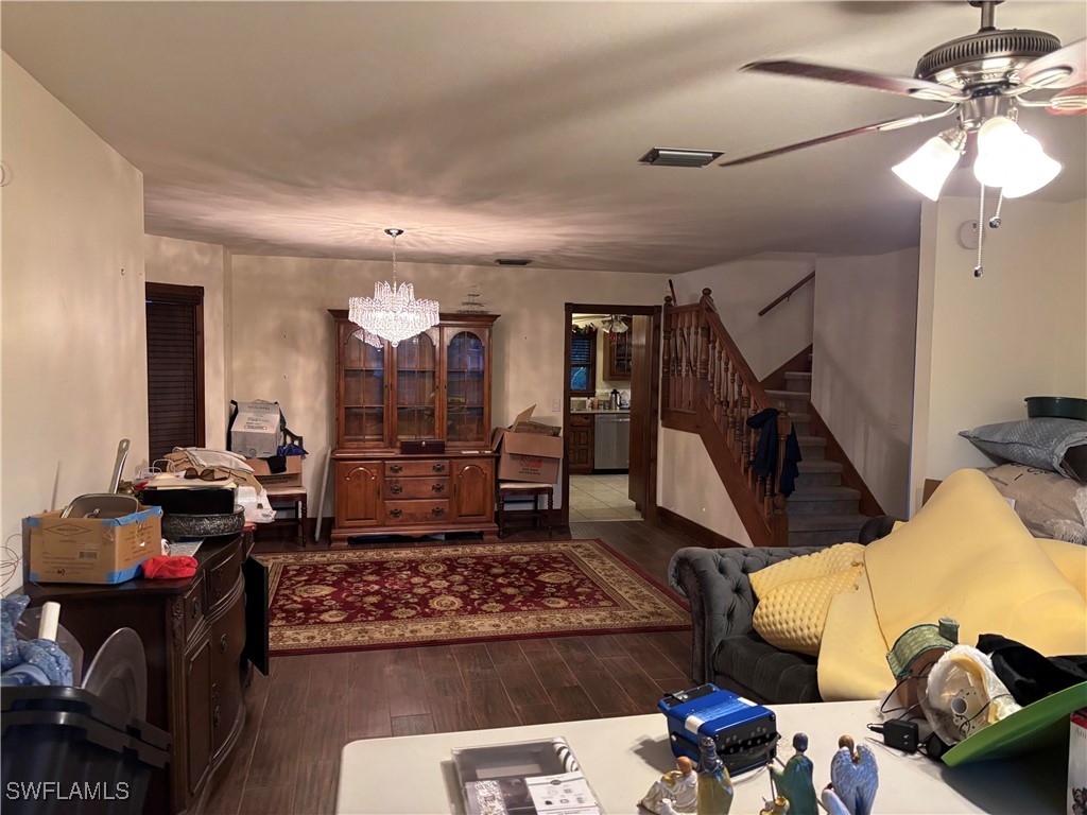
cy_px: 408
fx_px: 816
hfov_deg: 67.3
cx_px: 544
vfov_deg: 53.1
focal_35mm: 26
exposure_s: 1/60
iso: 500
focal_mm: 5.96
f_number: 1.6
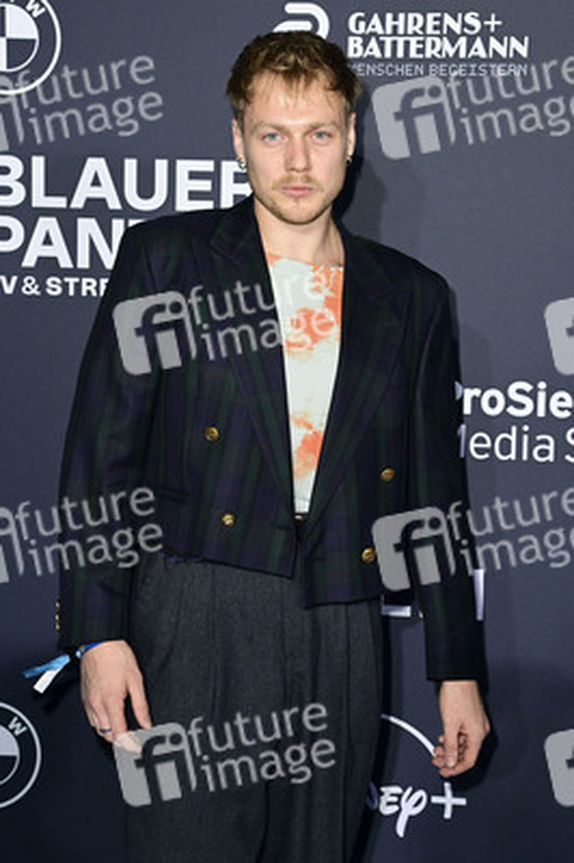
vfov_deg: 31.0
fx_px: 1557
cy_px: 432
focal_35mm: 65
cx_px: 287
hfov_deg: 20.9
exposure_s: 1/250
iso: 1000
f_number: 5.6
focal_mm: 65
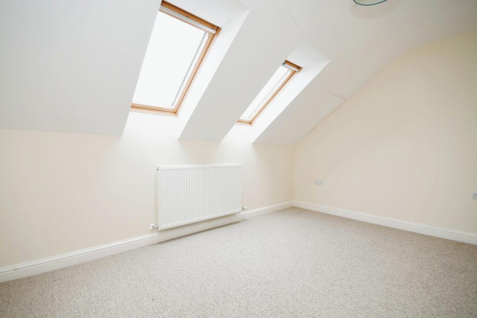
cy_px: 159
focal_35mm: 15
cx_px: 238
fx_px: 199
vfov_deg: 77.3
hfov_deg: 100.4
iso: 400
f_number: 8
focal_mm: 10
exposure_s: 1/80
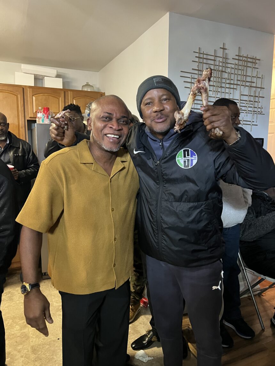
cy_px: 183
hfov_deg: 53.1
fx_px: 275
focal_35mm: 26
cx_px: 138
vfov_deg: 67.3
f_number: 1.5
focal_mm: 5.7
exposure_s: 1/40
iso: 640
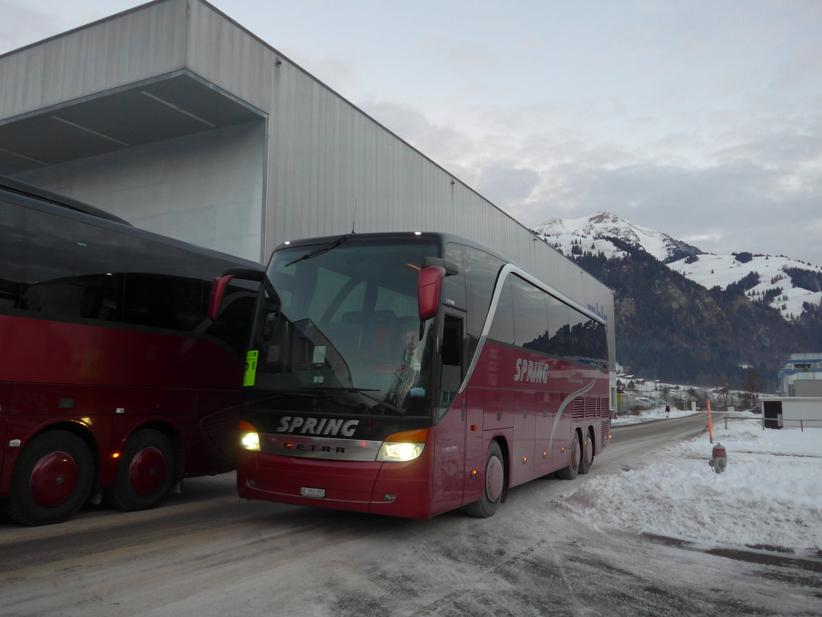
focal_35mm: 29
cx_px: 411
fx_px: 689
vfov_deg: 48.2
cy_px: 308
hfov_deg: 61.7
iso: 200
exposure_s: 1/125
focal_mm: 6
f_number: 2
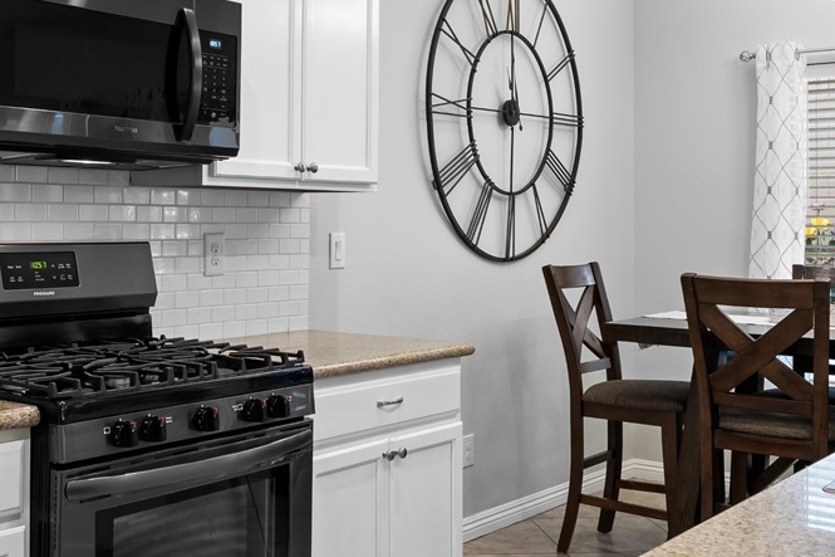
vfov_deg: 27.4
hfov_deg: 40.0
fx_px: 1136
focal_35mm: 49
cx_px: 304
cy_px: 196
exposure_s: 1/6
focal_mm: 20
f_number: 9
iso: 400
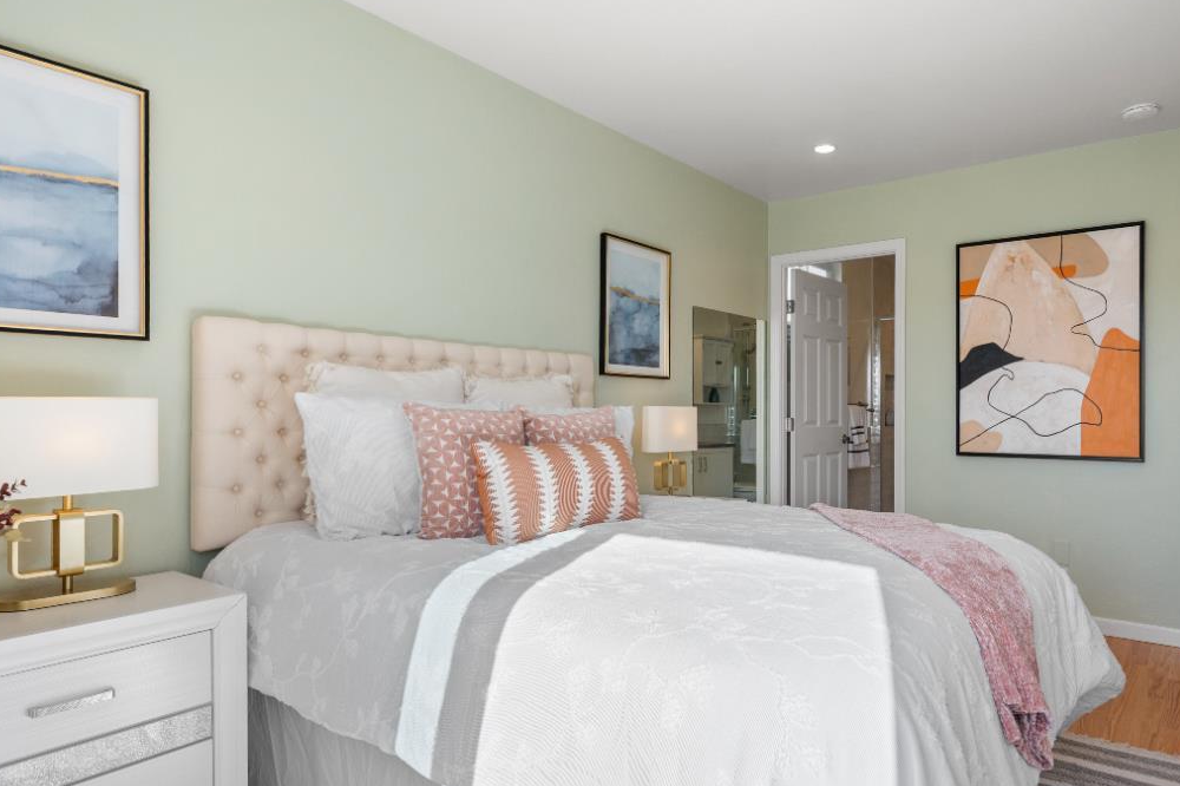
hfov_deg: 80.0
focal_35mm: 21
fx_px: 688
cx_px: 722
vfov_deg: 59.4
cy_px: 423
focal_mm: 14
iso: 200
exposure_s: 1/160
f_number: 6.3
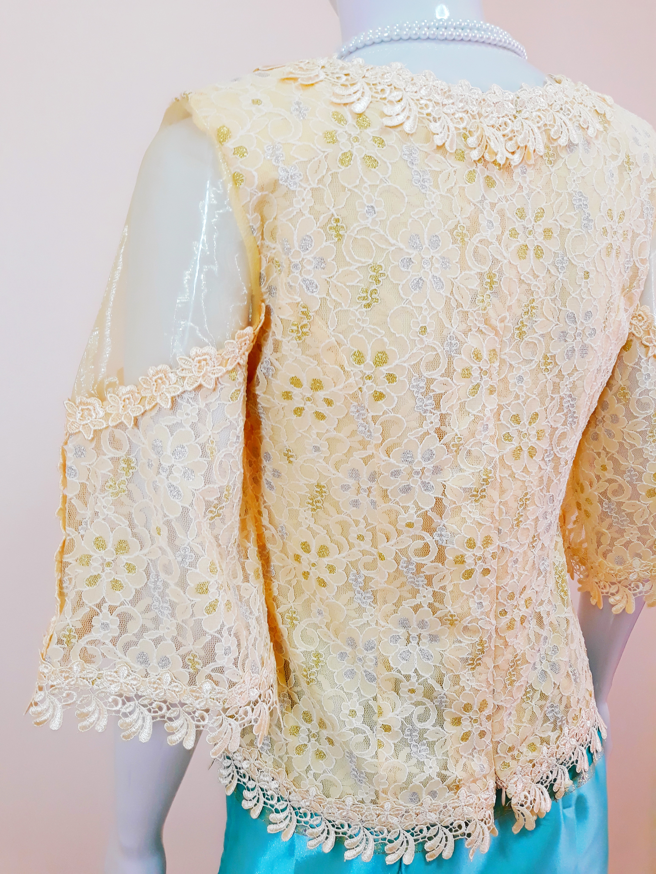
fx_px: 682
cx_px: 328
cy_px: 437
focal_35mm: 27
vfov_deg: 65.3
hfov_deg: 51.4
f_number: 1.7
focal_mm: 3.71
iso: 80
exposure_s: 1/50
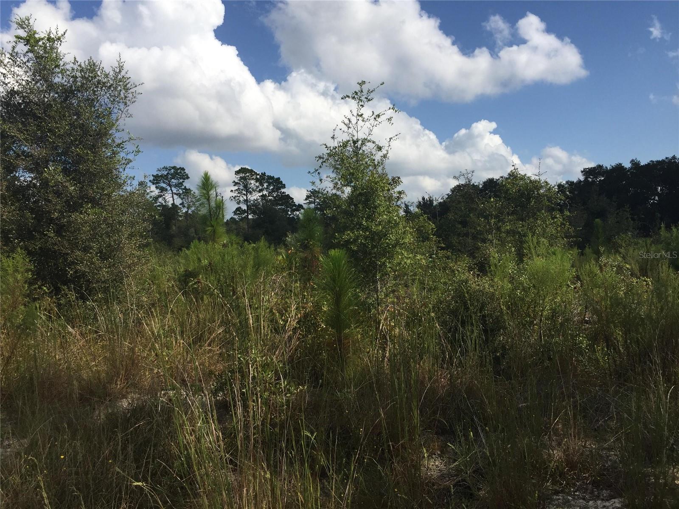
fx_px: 569
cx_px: 340
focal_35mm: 29
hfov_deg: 61.7
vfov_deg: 48.2
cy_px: 254
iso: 32
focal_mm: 4.15
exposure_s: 1/2825
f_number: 2.2
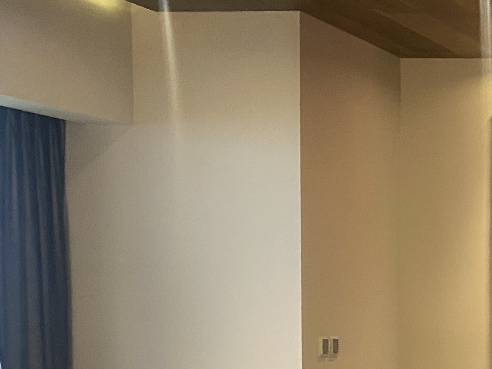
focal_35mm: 83
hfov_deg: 20.3
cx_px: 738
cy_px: 459
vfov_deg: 16.9
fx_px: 1180
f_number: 1.8
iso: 320
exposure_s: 1/60
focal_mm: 4.25
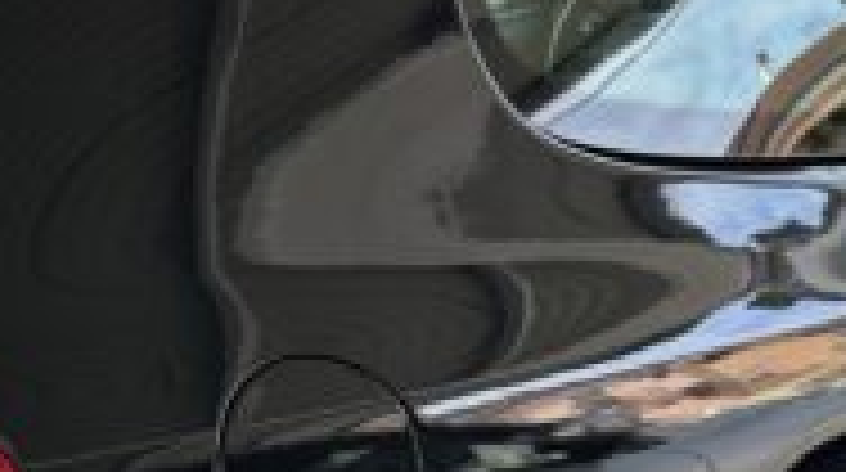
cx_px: 243
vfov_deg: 10.7
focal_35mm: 111
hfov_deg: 19.2
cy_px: 537
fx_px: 2486
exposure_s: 1/221
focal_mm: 6.86
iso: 64
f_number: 1.78
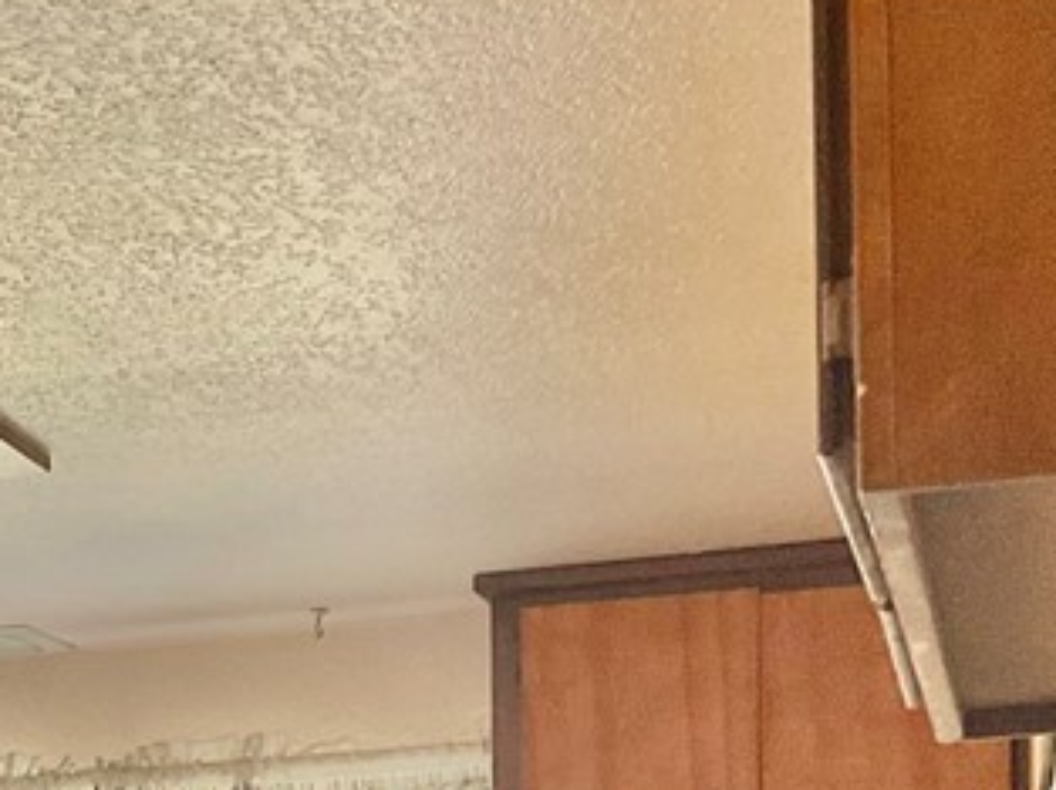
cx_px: 0
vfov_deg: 14.3
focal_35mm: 95
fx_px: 2895
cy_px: 1269
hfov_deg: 20.0
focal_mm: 3
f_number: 1.8
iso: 160
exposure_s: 1/60
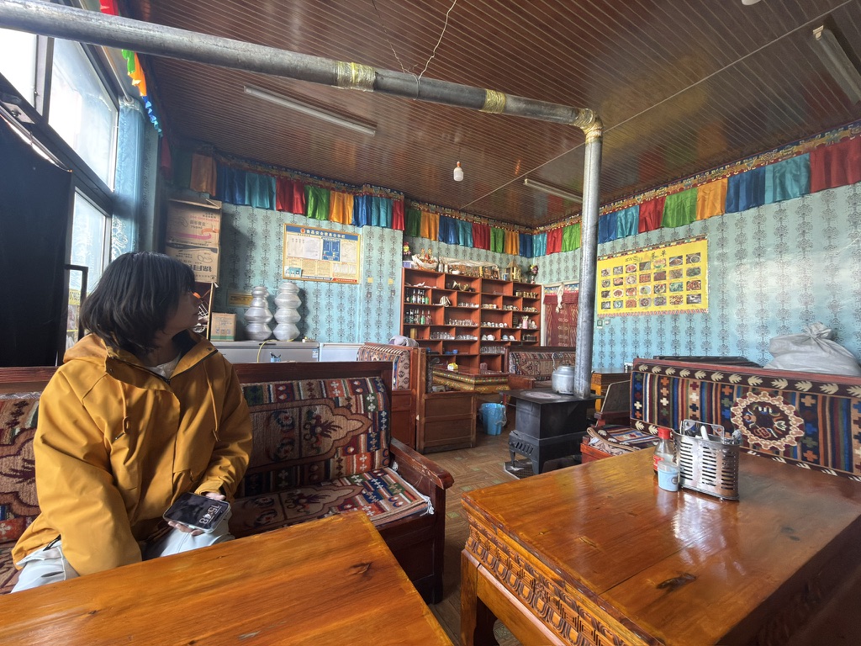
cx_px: 430
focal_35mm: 14
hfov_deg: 102.1
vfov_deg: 85.7
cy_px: 323
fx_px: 348
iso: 200
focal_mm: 2.22
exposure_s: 1/30
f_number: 2.2
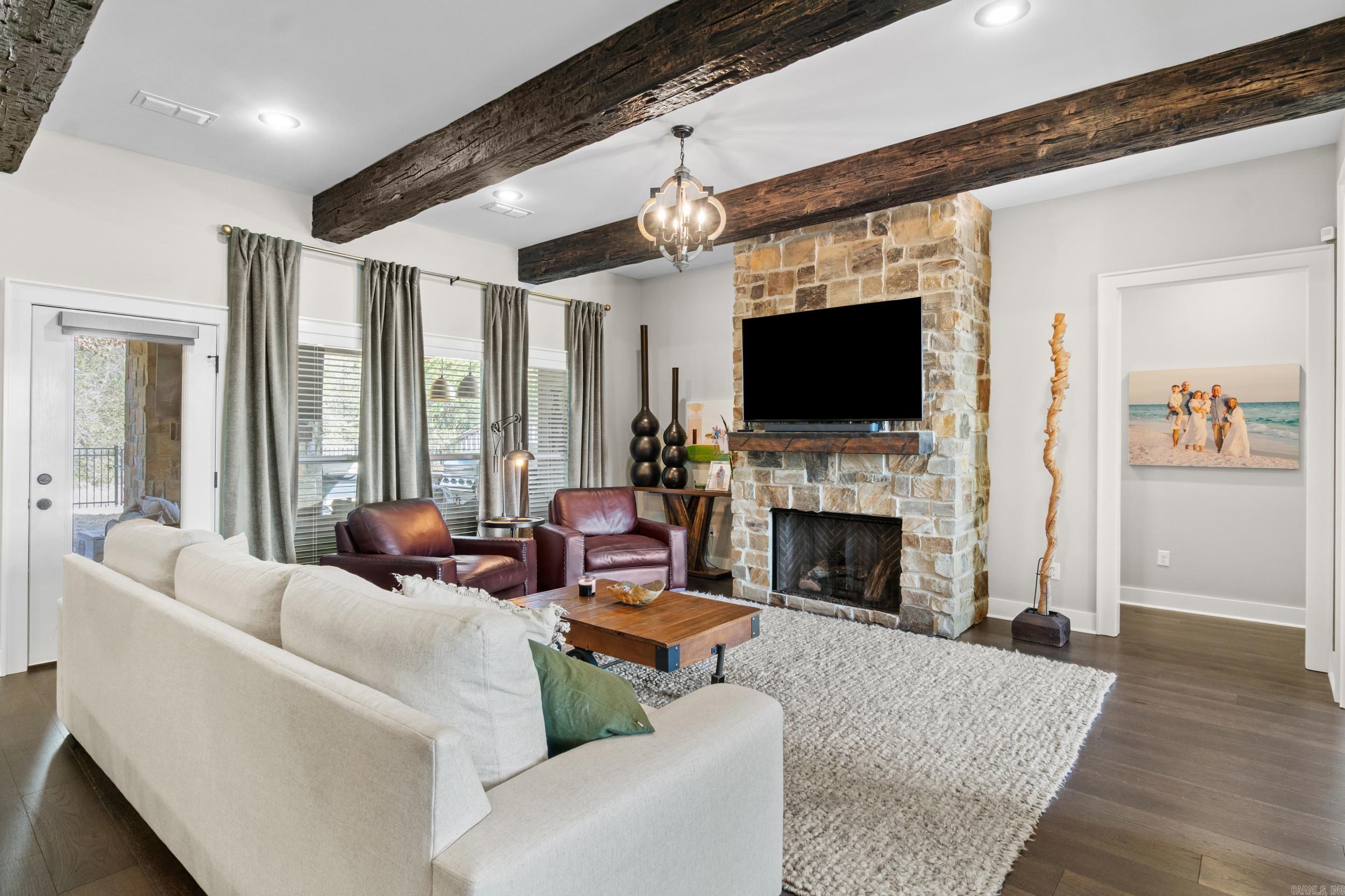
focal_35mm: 18
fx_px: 672
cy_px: 448
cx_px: 672
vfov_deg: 67.4
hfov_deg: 90.0
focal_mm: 12
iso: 250
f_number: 9
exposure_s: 1/1.25
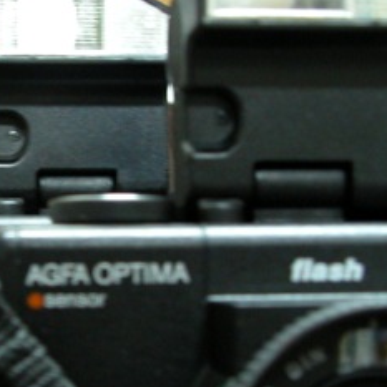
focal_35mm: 102
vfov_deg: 17.0
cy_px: 226
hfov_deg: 16.8
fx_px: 1290
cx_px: 35
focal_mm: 8.9
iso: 243
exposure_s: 1/4.4
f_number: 2.8
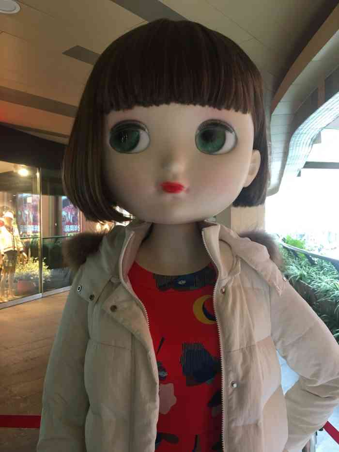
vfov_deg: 61.7
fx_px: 379
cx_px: 170
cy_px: 226
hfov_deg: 48.2
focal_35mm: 29
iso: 64
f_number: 2.2
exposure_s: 1/17
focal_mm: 4.15
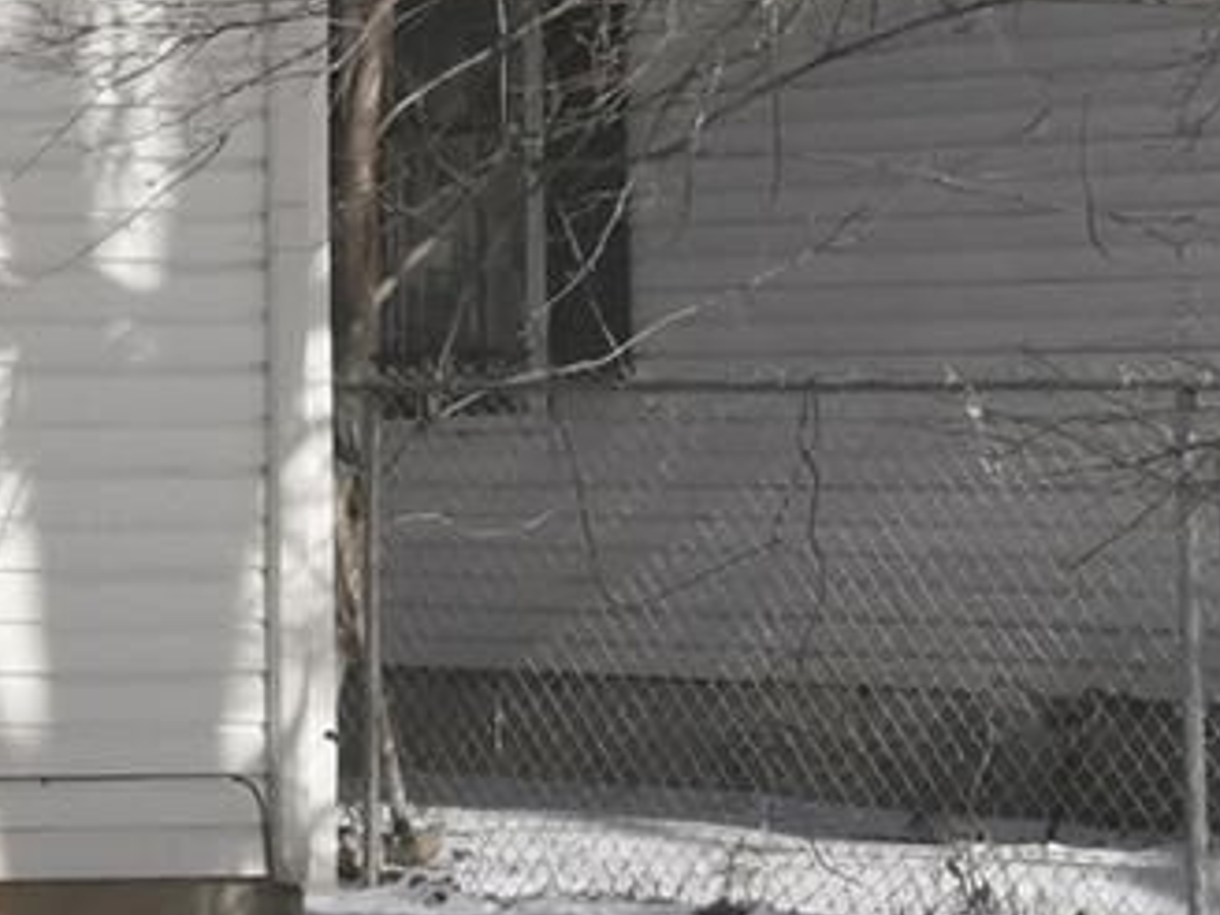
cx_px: -3106
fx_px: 7172
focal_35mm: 204
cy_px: -348
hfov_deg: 7.7
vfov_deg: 7.2
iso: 800
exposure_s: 1/4000
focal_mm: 18.5
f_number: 7.1
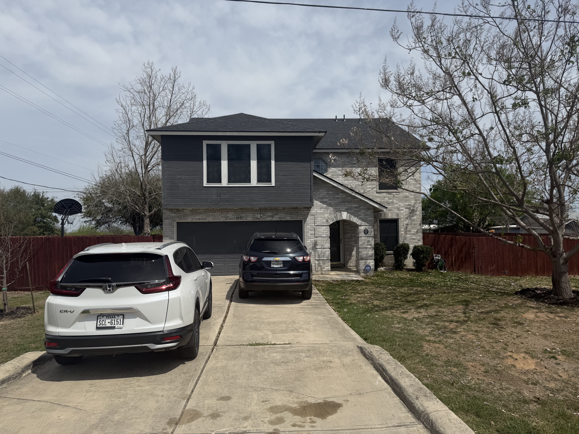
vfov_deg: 56.8
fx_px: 401
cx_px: 290
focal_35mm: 24
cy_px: 217
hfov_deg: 71.6
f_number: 1.78
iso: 80
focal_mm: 6.76
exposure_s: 1/9091
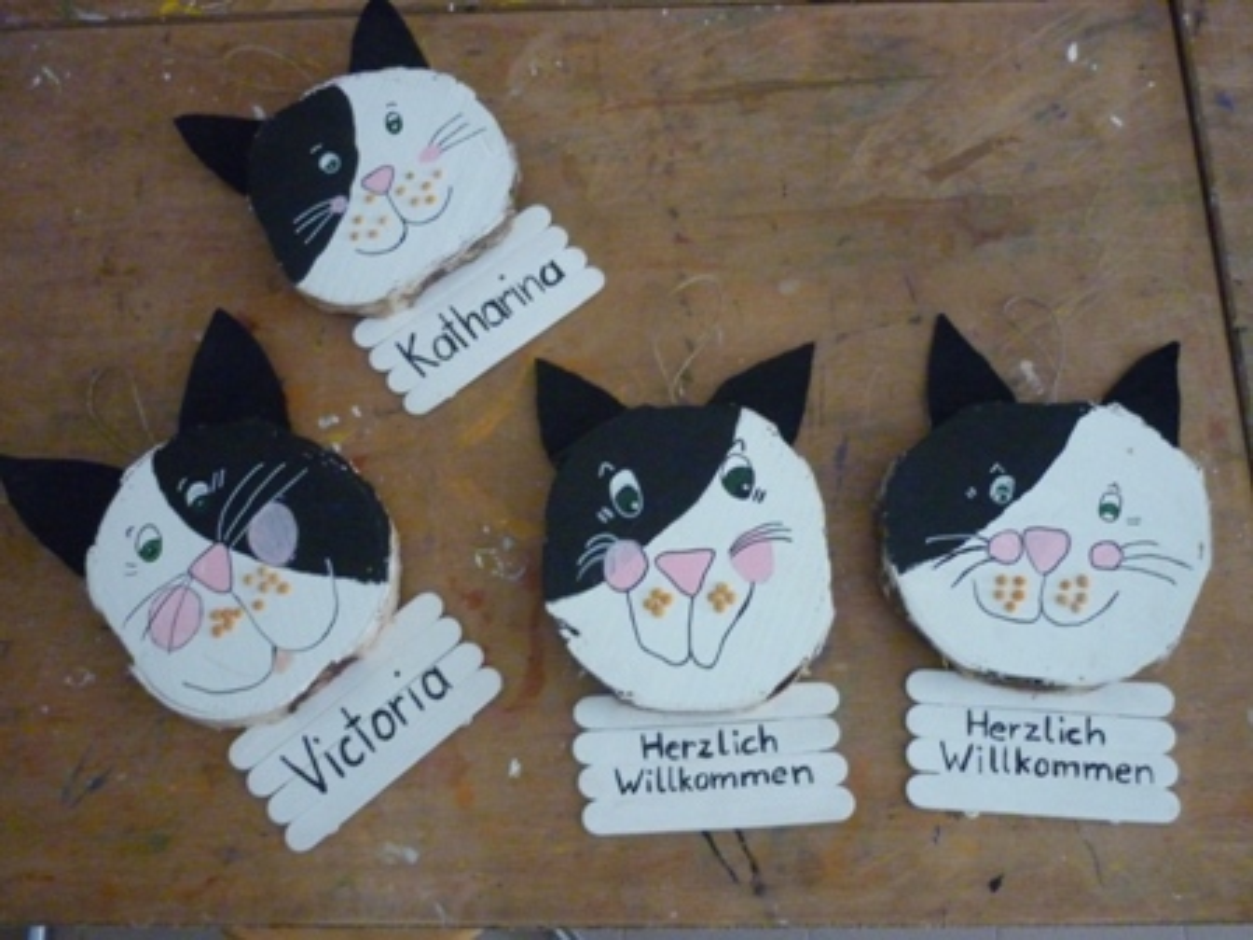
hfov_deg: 55.4
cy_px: 470
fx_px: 1195
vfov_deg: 42.9
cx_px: 626
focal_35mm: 33
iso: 800
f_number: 2.8
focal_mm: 5.5
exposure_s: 1/25
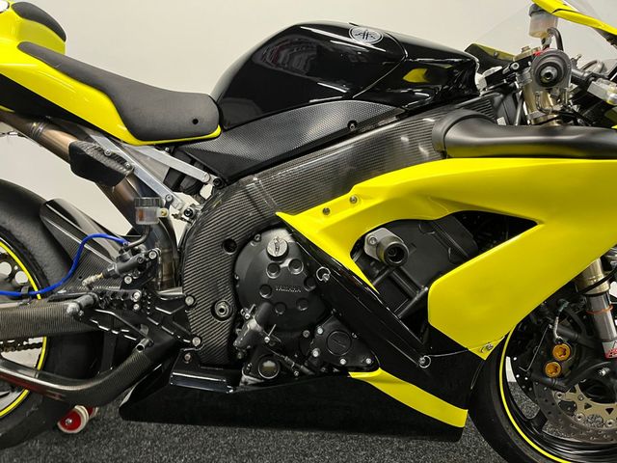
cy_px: 232
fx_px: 463
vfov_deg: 53.1
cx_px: 308
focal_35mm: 26
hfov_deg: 67.3
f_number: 1.6
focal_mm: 5.1
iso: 320
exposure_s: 1/50
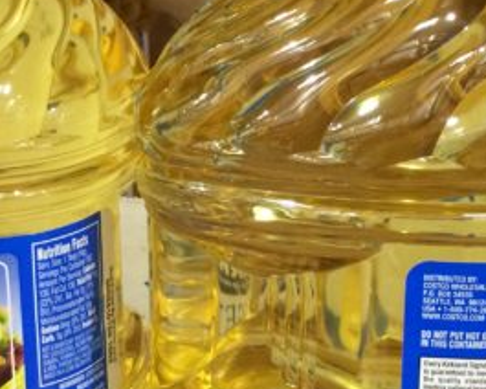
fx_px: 1179
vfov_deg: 18.7
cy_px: 211
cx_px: 233
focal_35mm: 82
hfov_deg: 23.3
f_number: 2.2
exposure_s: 1/30
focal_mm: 4.15
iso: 160
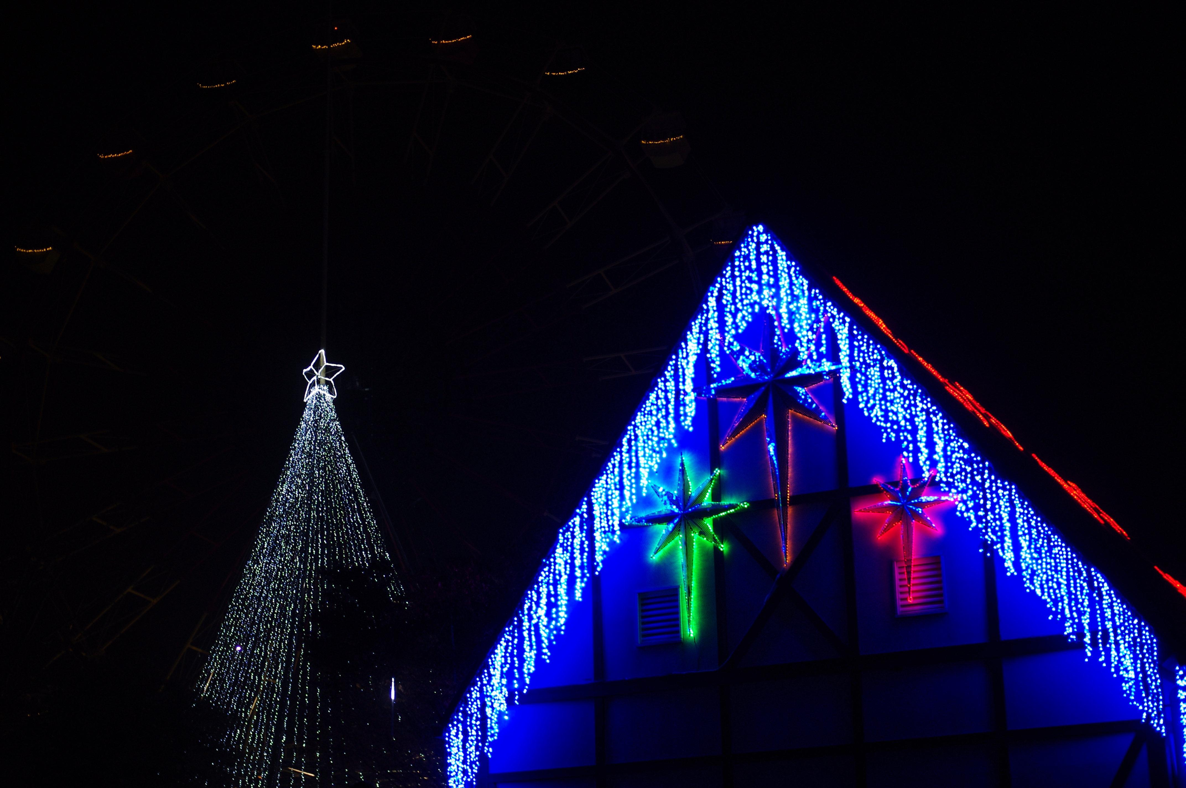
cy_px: 394
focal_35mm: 60
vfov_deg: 22.6
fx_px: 1974
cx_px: 593
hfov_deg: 33.4
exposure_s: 1/40
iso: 400
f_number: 2.8
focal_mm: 40
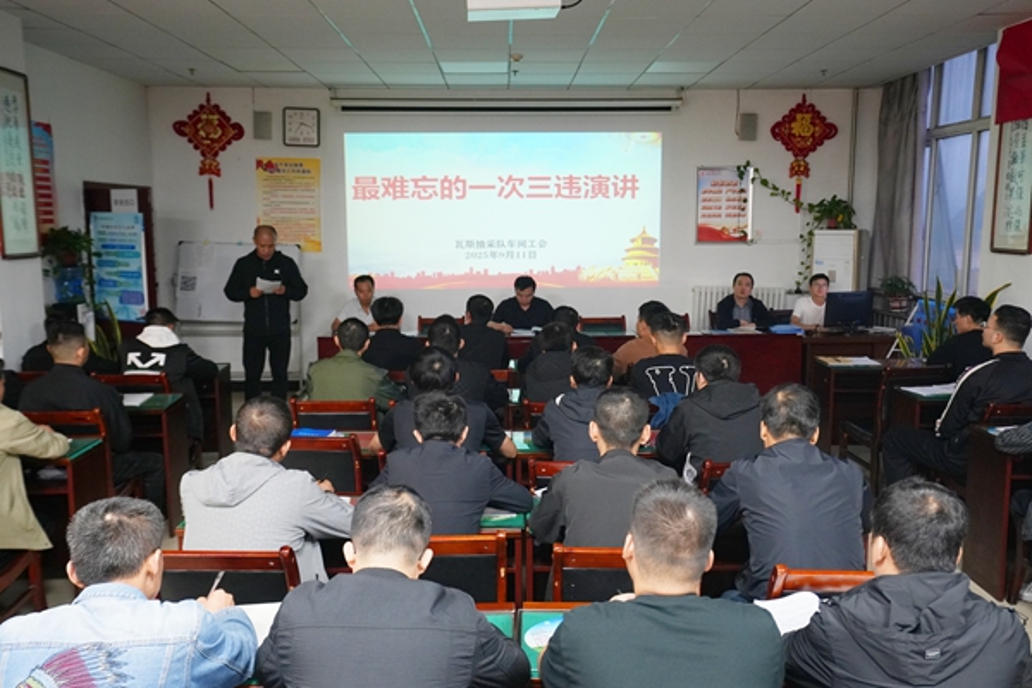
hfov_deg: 60.3
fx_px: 889
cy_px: 344
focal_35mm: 31
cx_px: 516
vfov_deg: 42.3
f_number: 4
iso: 2500
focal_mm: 31
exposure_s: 1/60
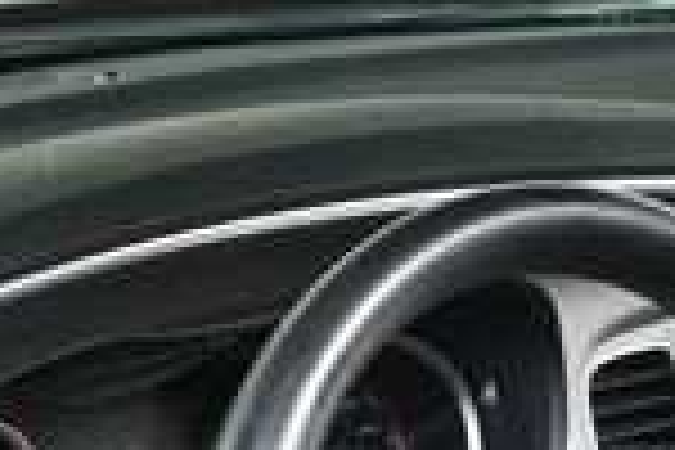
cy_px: 706
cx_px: 490
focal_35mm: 166
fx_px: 3112
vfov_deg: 8.1
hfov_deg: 12.3
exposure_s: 1/160
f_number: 5
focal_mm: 26
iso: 100
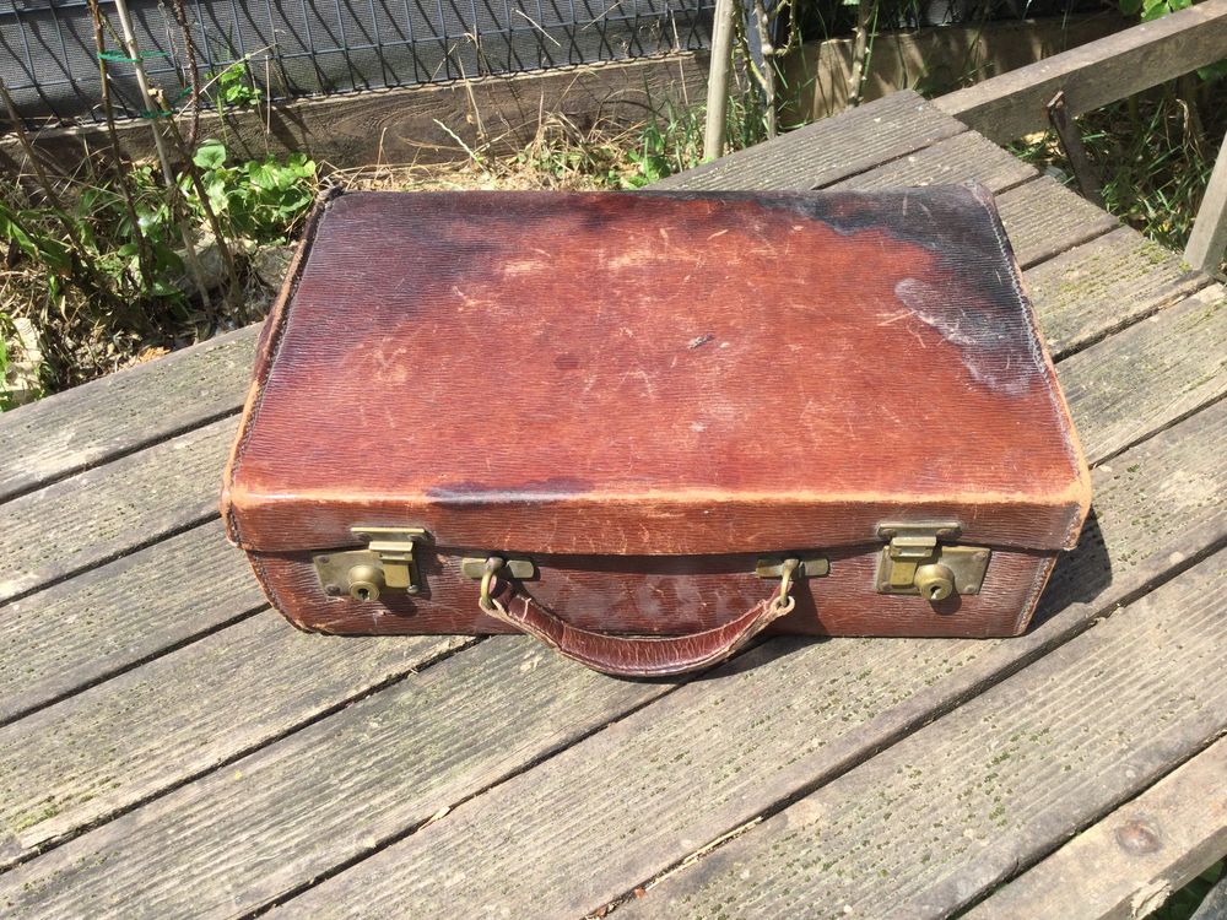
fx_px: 1099
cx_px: 614
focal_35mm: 31
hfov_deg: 58.4
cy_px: 460
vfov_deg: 45.4
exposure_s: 1/604
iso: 25
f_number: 2.4
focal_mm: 3.3
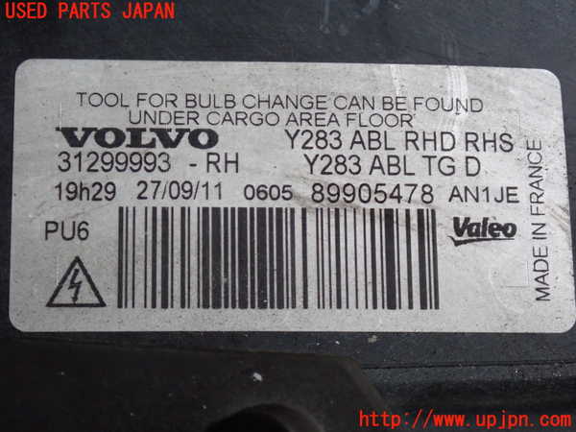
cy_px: 216
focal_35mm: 100
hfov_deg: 19.6
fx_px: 1664
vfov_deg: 14.8
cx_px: 288
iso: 640
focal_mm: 18
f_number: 4.9
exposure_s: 1/100
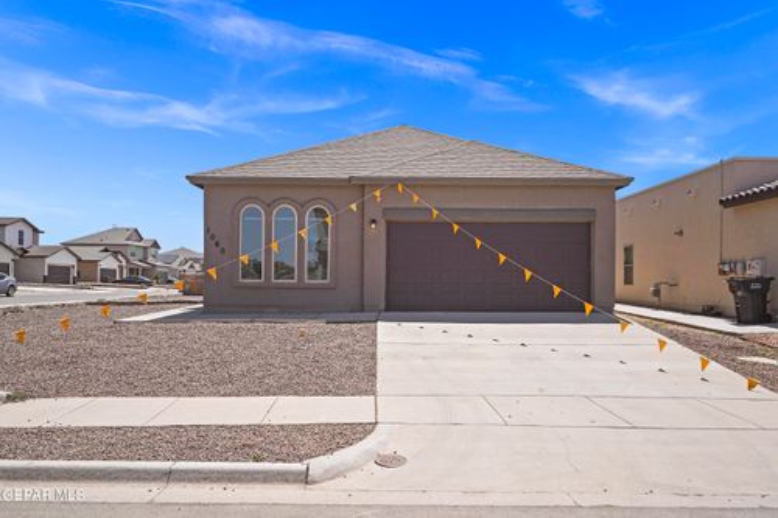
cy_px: 259
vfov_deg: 46.4
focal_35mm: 28
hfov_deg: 65.5
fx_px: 605
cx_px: 389
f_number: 8
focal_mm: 28
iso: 100
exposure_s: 1/160
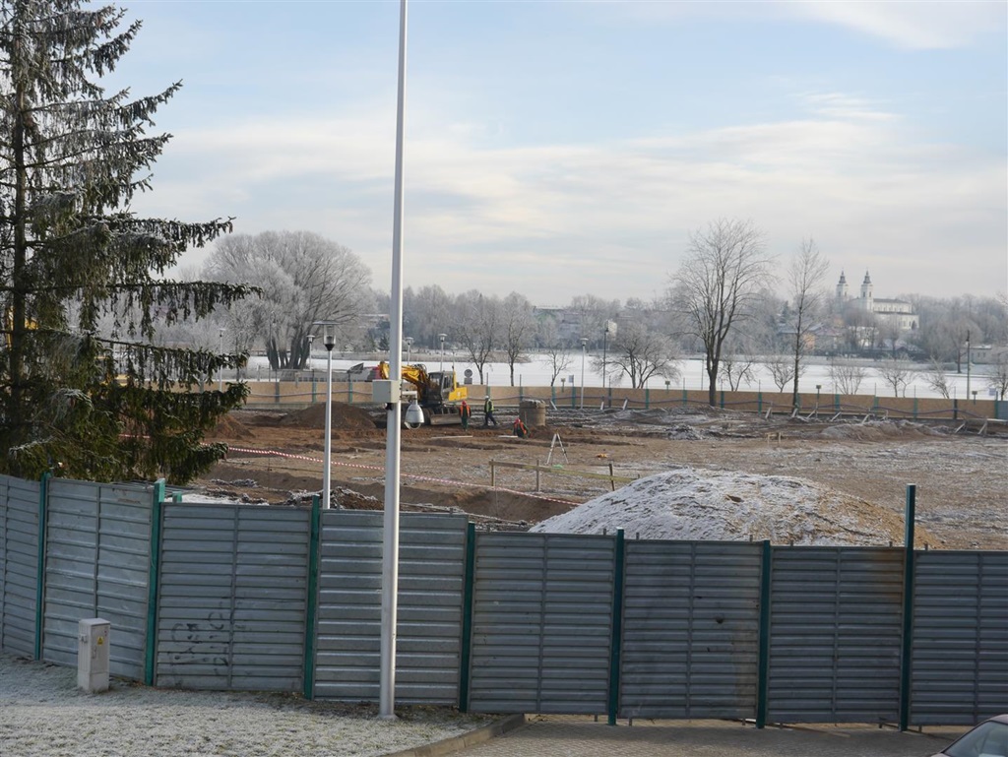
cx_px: 504
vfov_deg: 20.5
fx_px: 2098
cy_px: 378
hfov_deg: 27.0
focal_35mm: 72
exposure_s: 1/200
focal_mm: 36
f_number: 7.1
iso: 160
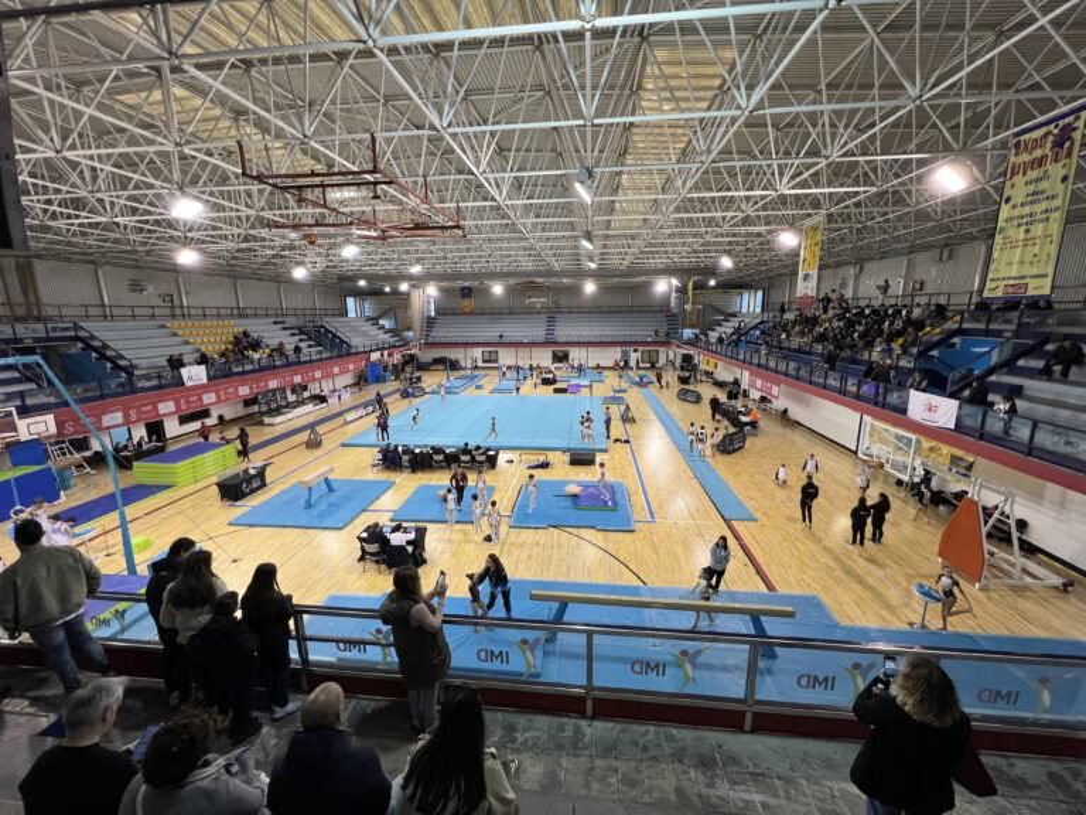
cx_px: 543
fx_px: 408
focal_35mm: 13
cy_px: 408
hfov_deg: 106.2
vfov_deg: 89.9
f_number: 1.8
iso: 160
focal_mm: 1.57
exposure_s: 1/100
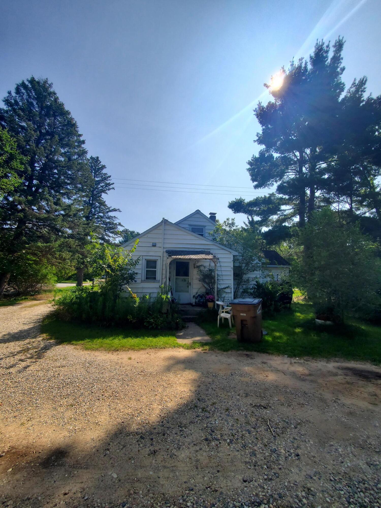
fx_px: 191
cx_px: 190
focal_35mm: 13
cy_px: 254
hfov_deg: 89.9
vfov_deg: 106.2
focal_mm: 1.8
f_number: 2.2
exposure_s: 1/1588
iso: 50
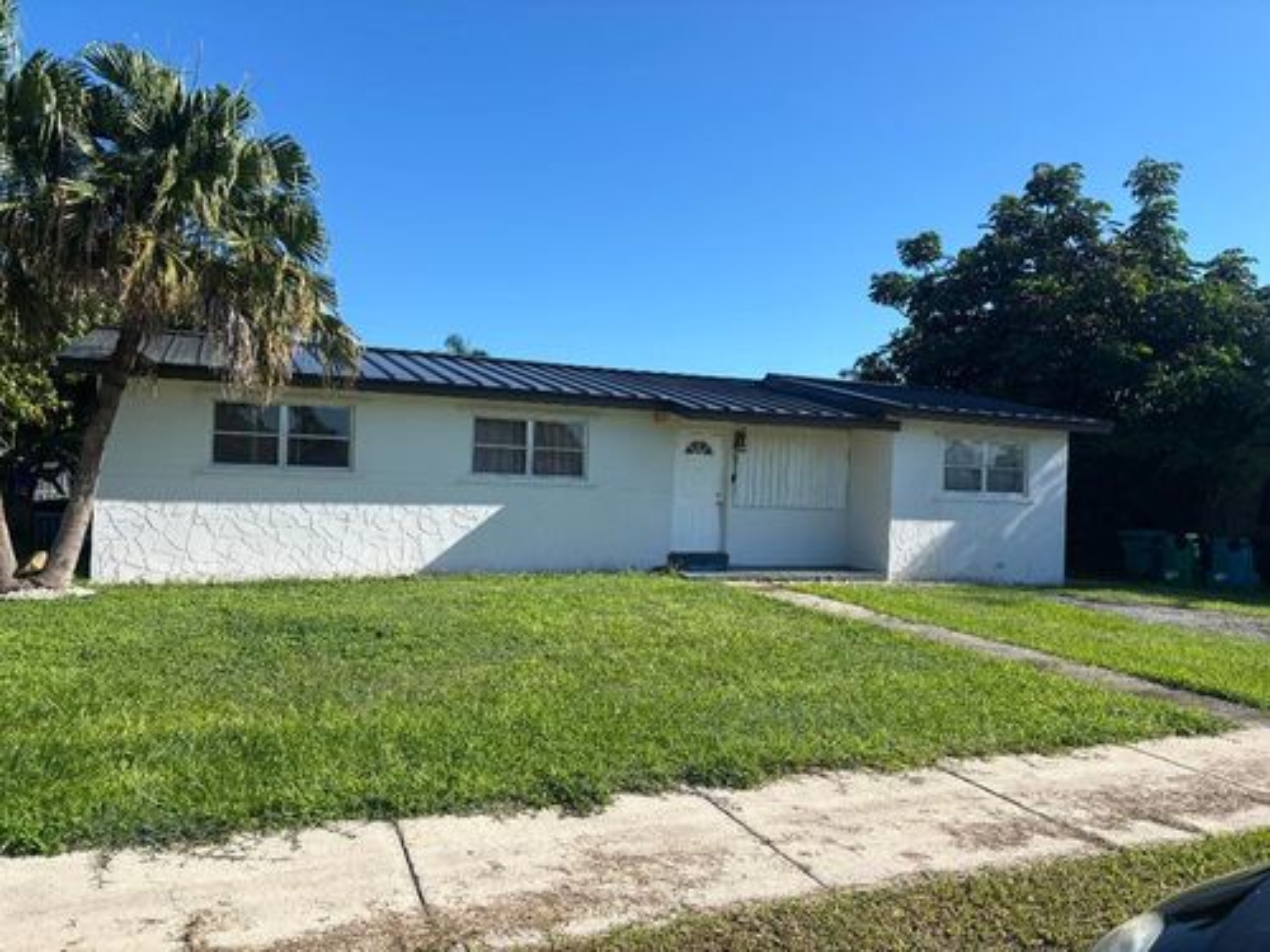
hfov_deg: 67.3
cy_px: 476
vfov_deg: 53.1
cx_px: 635
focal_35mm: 26
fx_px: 954
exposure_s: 1/2933
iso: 50
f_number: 1.6
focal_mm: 5.96
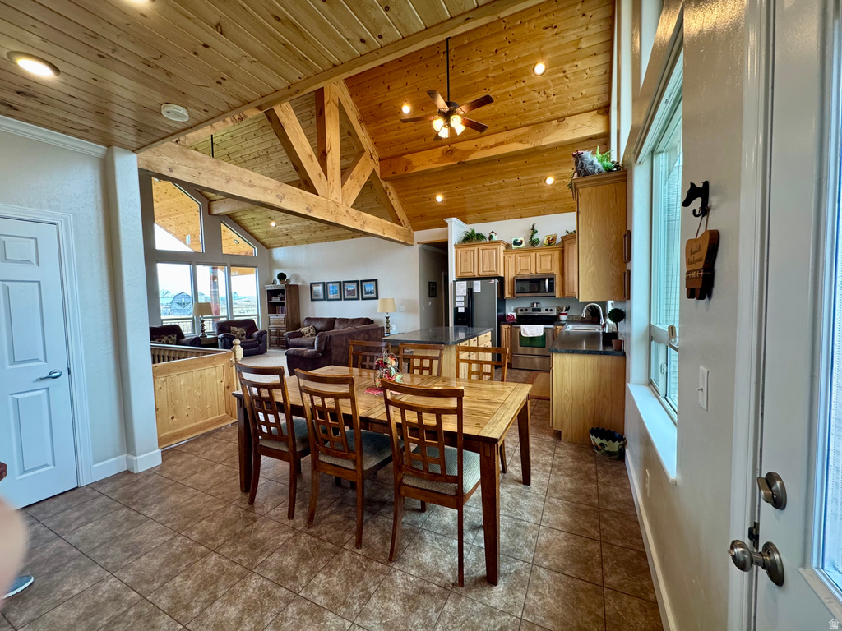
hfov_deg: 102.1
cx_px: 421
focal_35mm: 14
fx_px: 341
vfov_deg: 85.7
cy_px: 316
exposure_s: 1/120
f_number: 2.2
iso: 250
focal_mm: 2.22
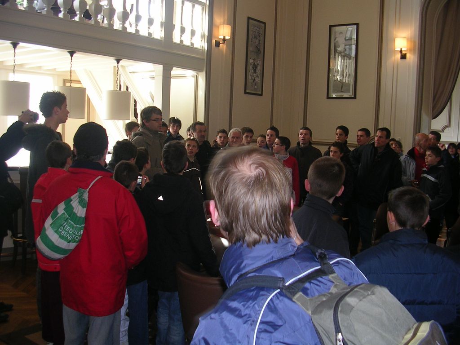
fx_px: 505
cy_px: 172
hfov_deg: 49.0
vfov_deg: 37.7
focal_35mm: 38
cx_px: 230
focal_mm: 5.8
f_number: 2.8
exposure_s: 1/30
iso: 50
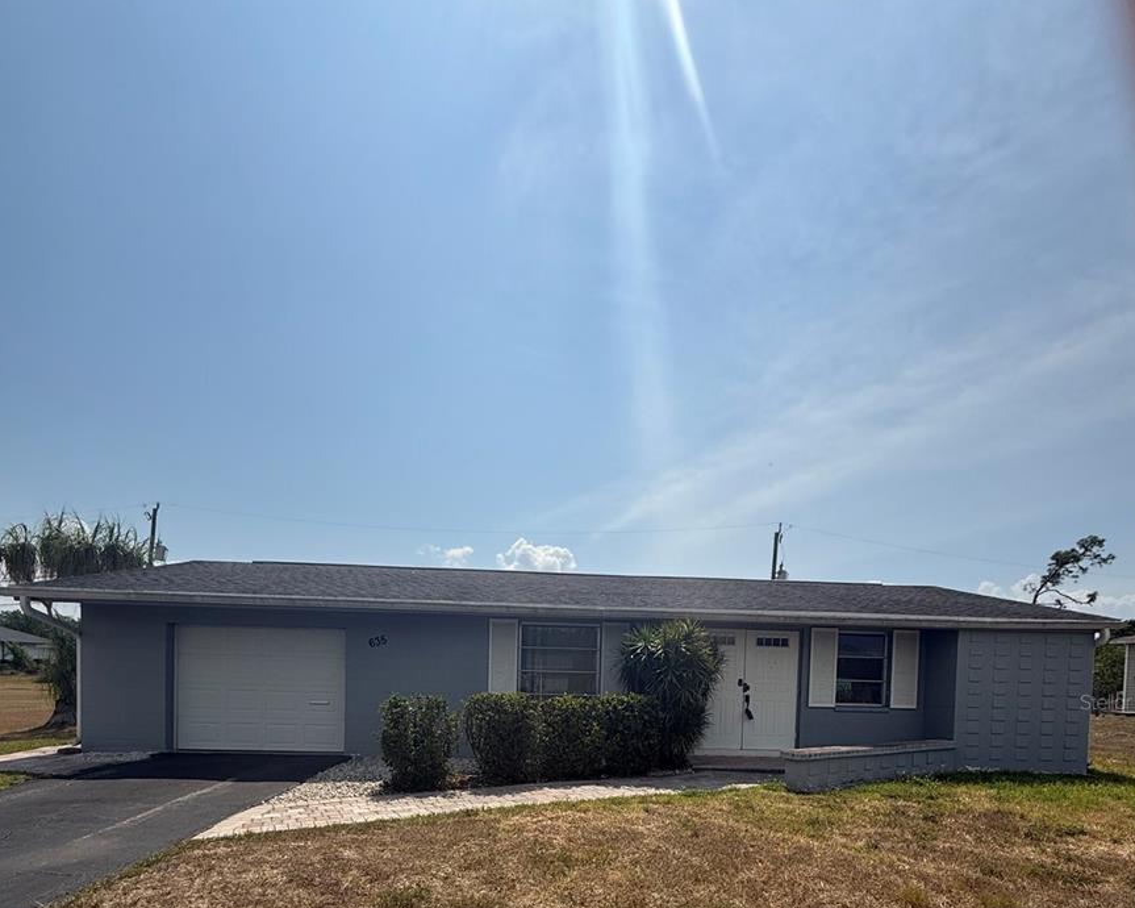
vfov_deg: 65.6
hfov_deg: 83.3
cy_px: 701
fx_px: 638
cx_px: 581
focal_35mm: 19
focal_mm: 2.22
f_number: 2.2
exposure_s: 1/4762
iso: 50
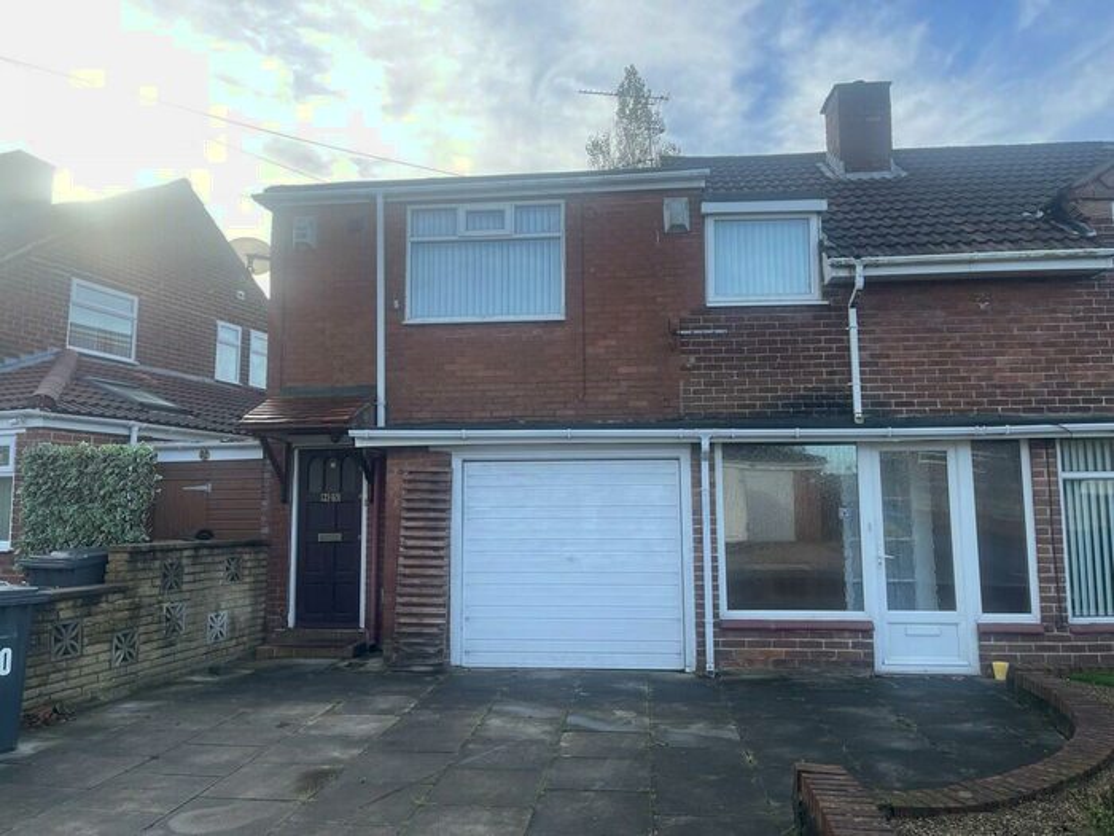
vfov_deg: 53.1
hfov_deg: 67.3
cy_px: 418
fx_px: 837
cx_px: 557
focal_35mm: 26
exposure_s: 1/874
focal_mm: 5.1
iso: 32
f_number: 1.6
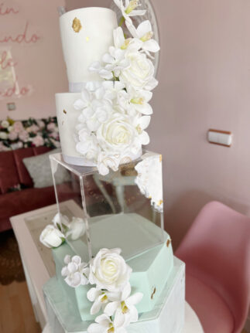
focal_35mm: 26
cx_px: 125
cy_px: 166
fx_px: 250
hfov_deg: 53.0
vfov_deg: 67.3
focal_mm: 5.7
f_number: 1.5
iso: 100
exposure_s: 1/121
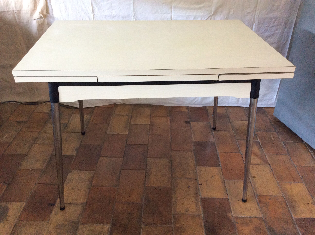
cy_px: 118
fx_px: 291
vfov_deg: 44.1
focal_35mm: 32
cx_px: 158
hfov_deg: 56.9
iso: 200
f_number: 2.4
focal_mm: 3.3
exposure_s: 1/25
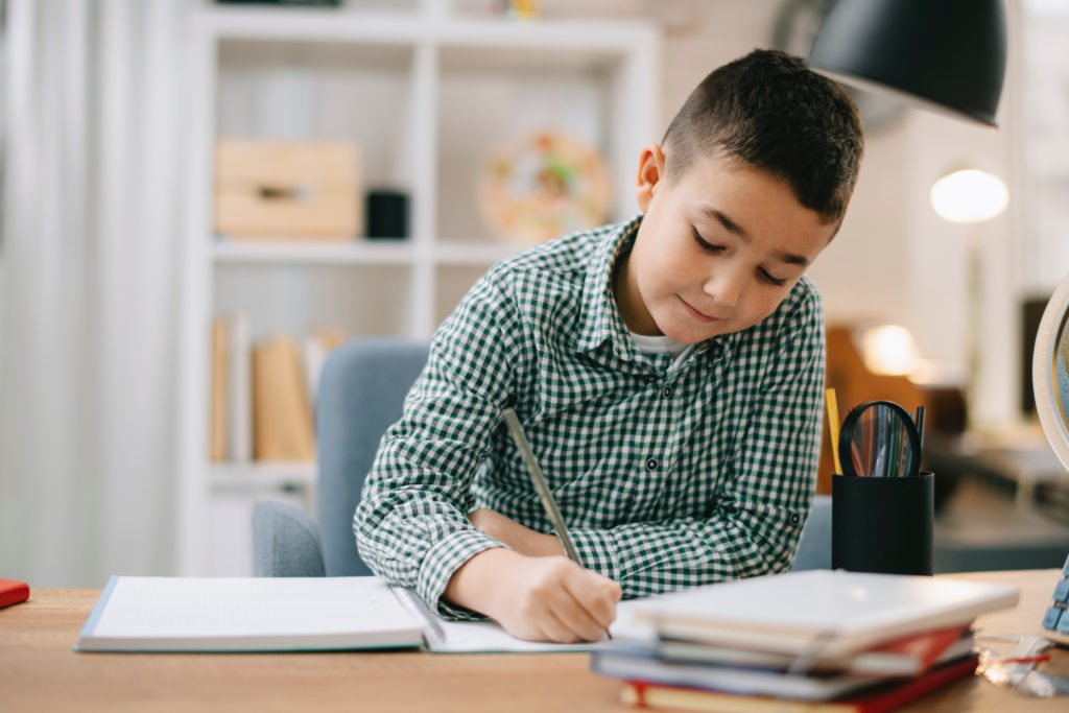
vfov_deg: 23.4
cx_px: 534
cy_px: 356
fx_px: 1722
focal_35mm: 58
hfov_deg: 34.5
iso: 320
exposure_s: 1/160
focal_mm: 58
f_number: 2
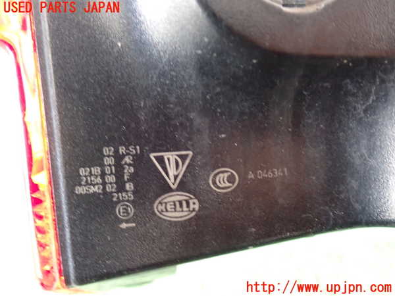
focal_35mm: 41
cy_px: 148
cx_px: 198
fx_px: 468
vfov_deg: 35.1
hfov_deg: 45.8
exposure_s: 1/13
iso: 800
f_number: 2.8
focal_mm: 7.31
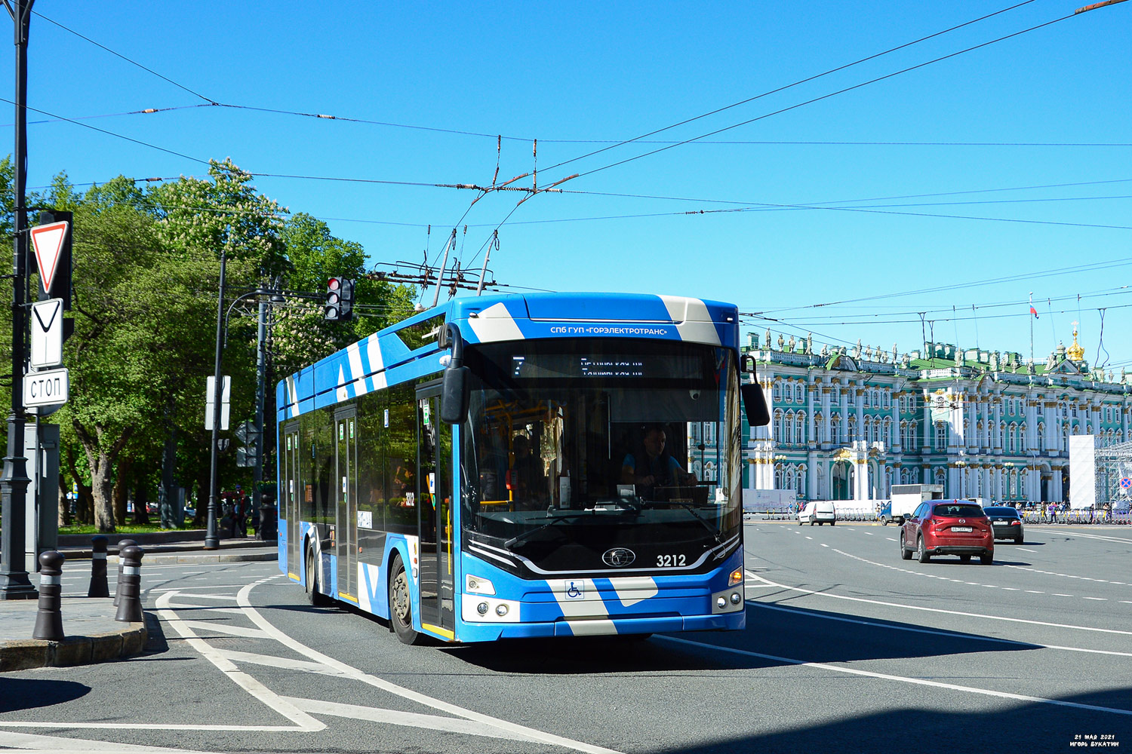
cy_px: 377
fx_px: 1179
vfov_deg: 35.5
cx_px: 566
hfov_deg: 51.3
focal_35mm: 38
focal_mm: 25
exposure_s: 1/640
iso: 200
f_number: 7.1
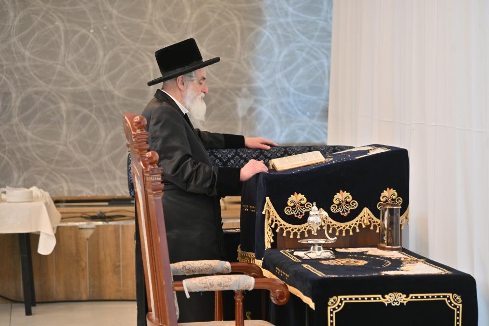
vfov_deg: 11.4
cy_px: 163
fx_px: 1630
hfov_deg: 17.1
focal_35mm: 120
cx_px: 244
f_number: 4
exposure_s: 1/125
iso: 640
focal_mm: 120
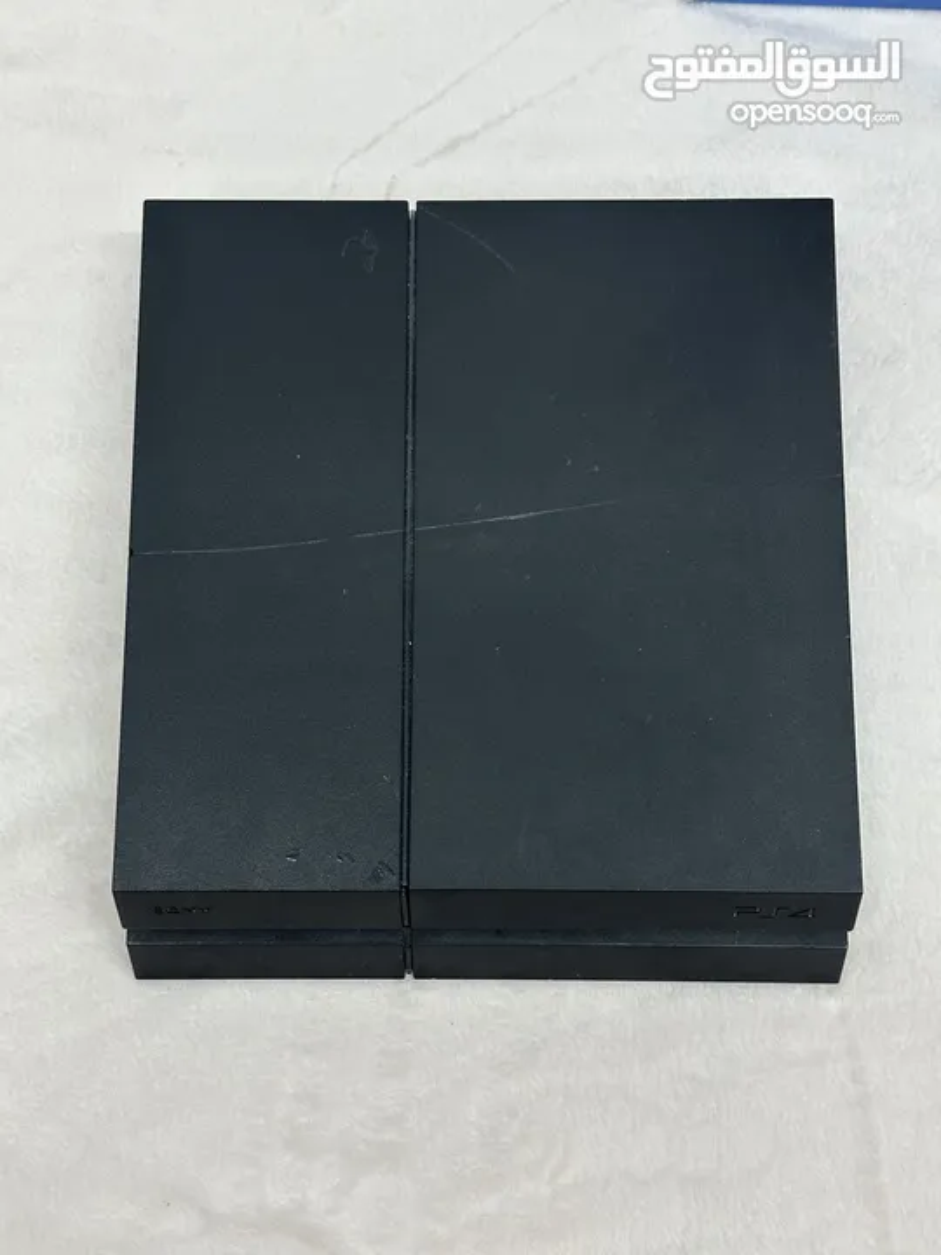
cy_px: 628
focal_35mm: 48
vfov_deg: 39.7
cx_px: 470
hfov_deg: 30.3
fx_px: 1740
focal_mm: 6.86
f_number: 1.78
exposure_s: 1/50
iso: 125
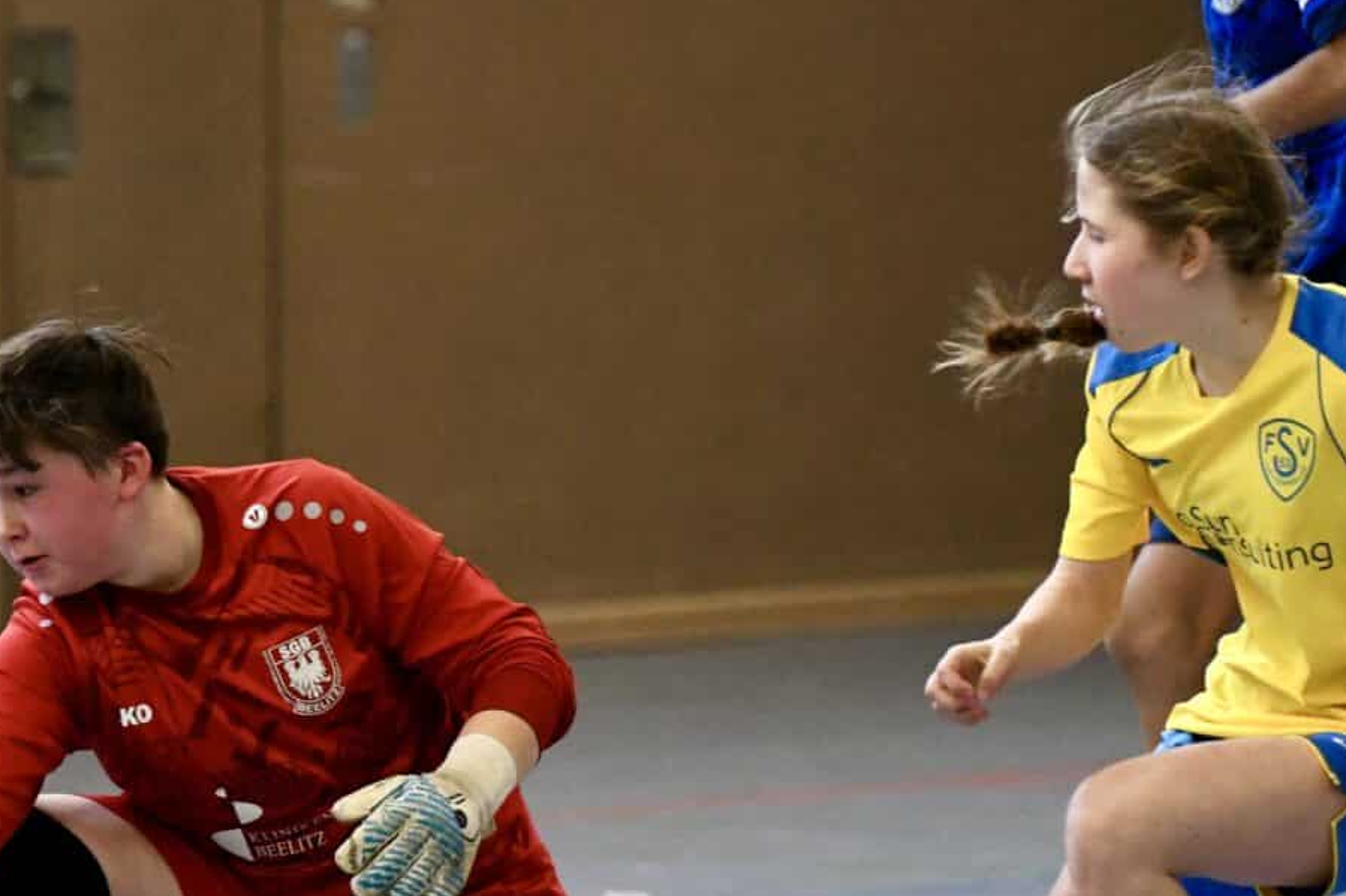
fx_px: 11924
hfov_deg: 6.4
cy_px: 630
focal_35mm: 319
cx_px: 109
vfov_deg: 4.3
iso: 5000
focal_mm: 140
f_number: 2.8
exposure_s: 1/1250
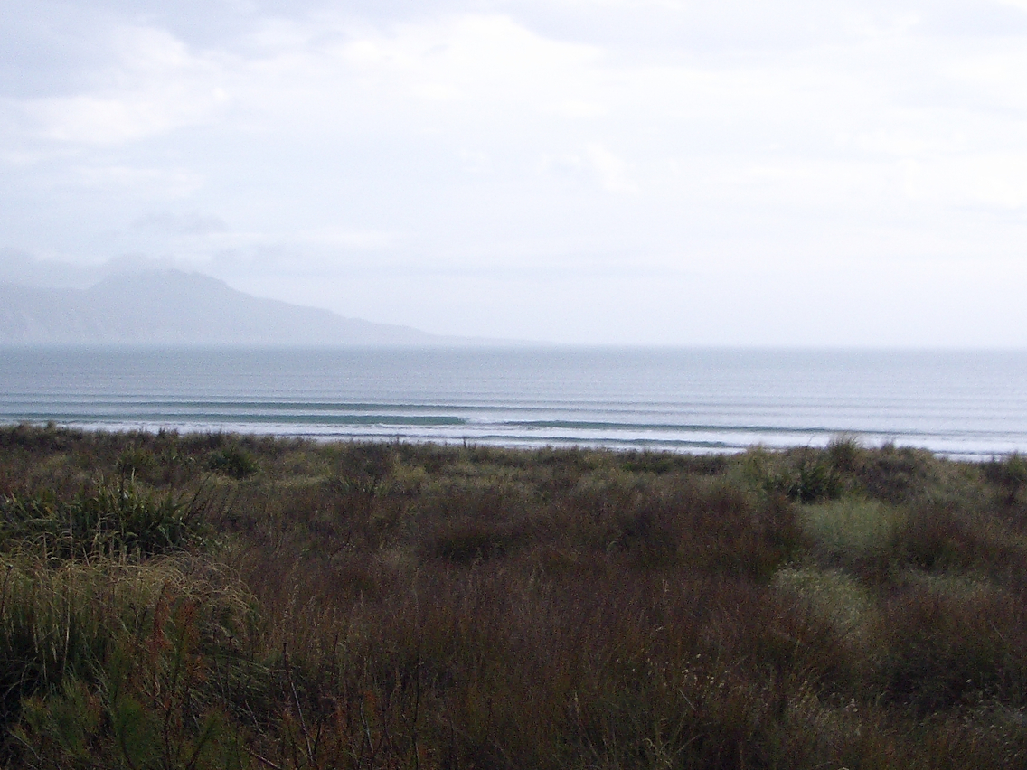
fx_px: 2047
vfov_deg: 21.3
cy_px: 366
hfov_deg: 28.0
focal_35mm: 69
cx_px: 354
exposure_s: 1/320
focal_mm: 8.2
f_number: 5
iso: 100
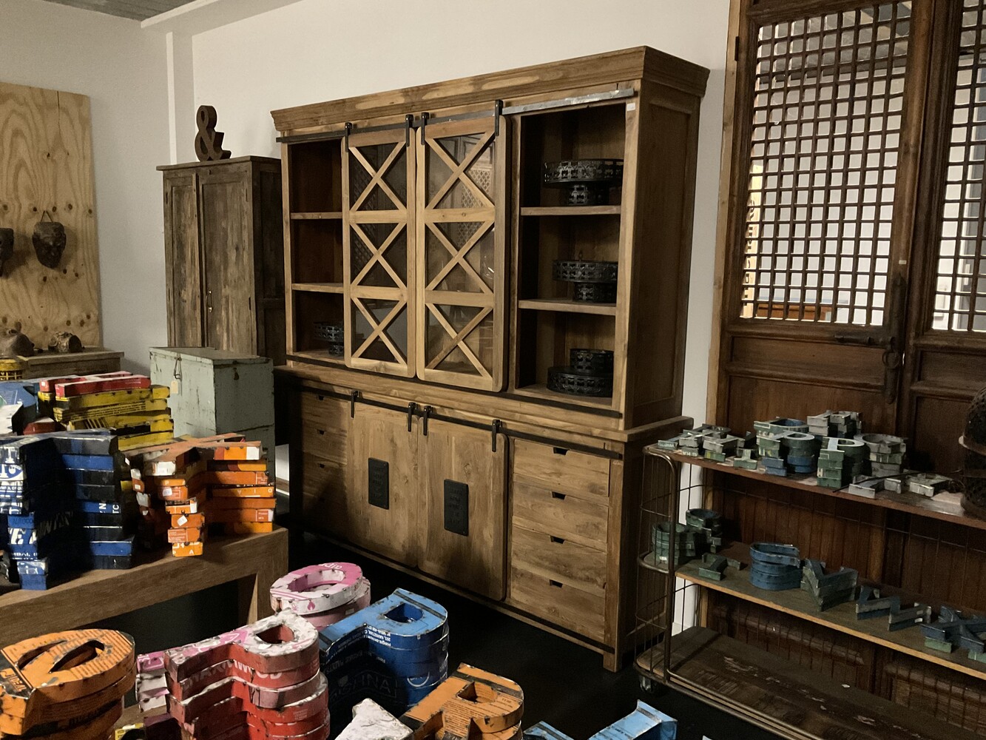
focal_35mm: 29
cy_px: 370
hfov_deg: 61.7
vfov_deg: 48.2
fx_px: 826
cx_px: 493
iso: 500
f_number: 1.8
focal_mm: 3
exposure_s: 1/20
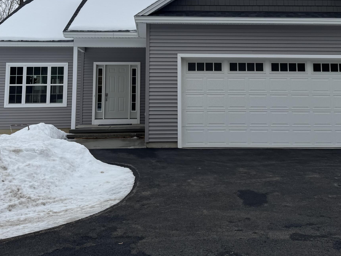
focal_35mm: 42
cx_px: 174
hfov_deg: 44.8
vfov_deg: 33.2
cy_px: 46
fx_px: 414
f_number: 1.78
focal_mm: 6.76
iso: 80
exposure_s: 1/1524
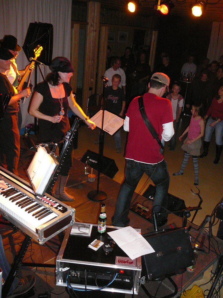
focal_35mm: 35
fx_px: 301
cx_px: 112
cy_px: 149
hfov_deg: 40.7
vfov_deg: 52.6
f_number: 2.8
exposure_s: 1/30
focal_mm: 5.2
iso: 320
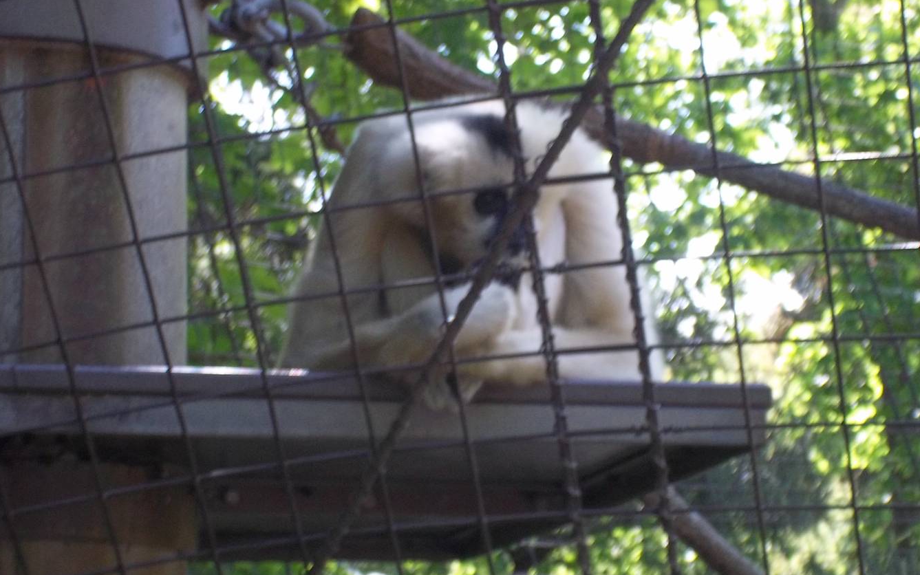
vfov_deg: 9.6
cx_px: 502
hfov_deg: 15.3
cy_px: 290
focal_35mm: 137
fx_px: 3435
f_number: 5.6
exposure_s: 1/60
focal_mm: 19.5
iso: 160
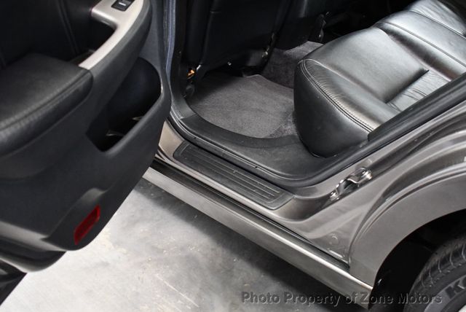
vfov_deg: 36.9
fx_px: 466
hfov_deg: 53.1
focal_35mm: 36
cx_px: 233
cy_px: 156
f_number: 3.5
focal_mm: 18
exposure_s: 1/60
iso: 3600
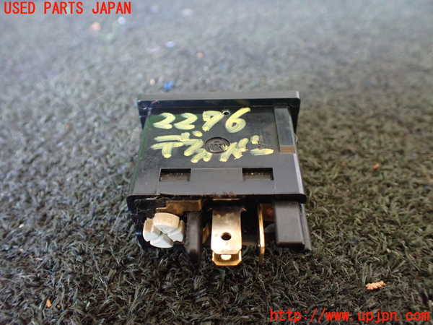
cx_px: 216
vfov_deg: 46.8
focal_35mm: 30
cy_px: 162
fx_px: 375
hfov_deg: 60.0
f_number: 2.3
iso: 800
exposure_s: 1/30
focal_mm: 5.4
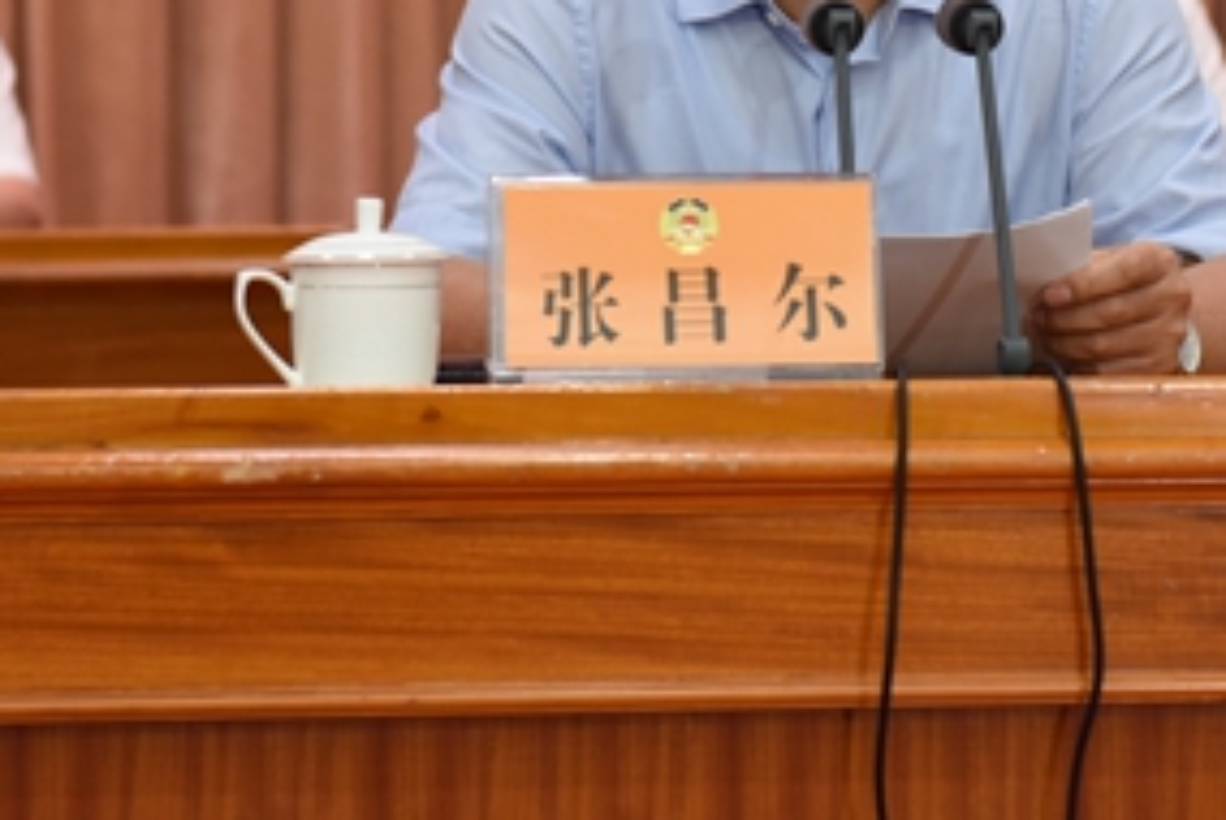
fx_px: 5454
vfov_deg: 8.5
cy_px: -108
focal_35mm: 160
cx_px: 872
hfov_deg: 12.8
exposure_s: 1/250
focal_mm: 70
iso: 1600
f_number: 3.5
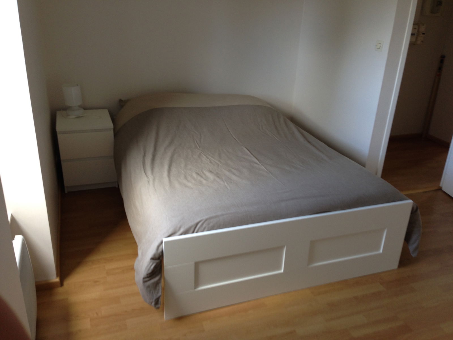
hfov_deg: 55.4
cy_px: 170
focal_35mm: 33
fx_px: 432
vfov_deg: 42.9
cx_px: 226
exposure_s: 1/20
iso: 50
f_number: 2.4
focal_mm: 4.12
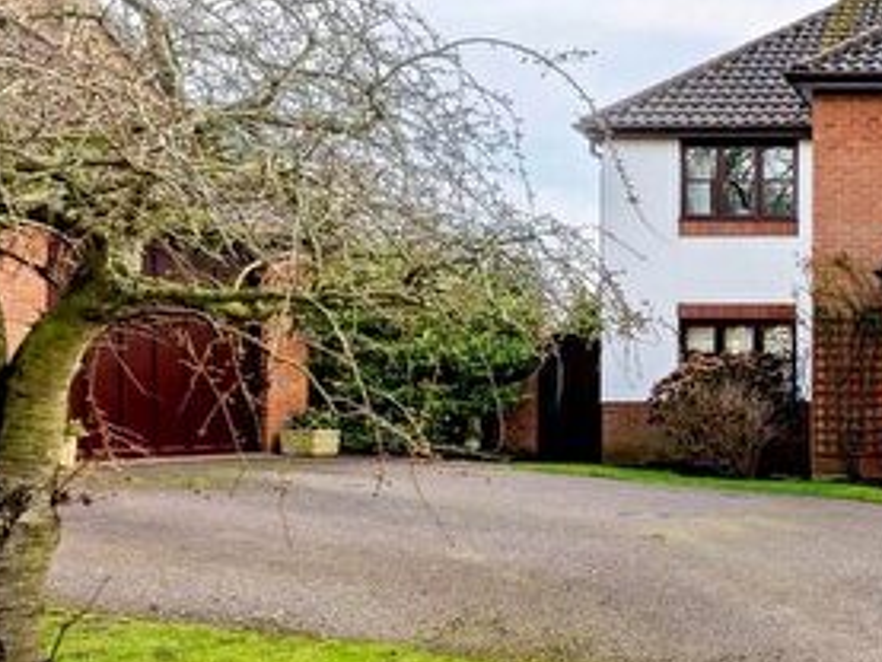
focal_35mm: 34
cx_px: 968
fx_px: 867
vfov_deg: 41.1
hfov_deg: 42.5
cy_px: 457
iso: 64
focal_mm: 14
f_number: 6.3
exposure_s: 1/50
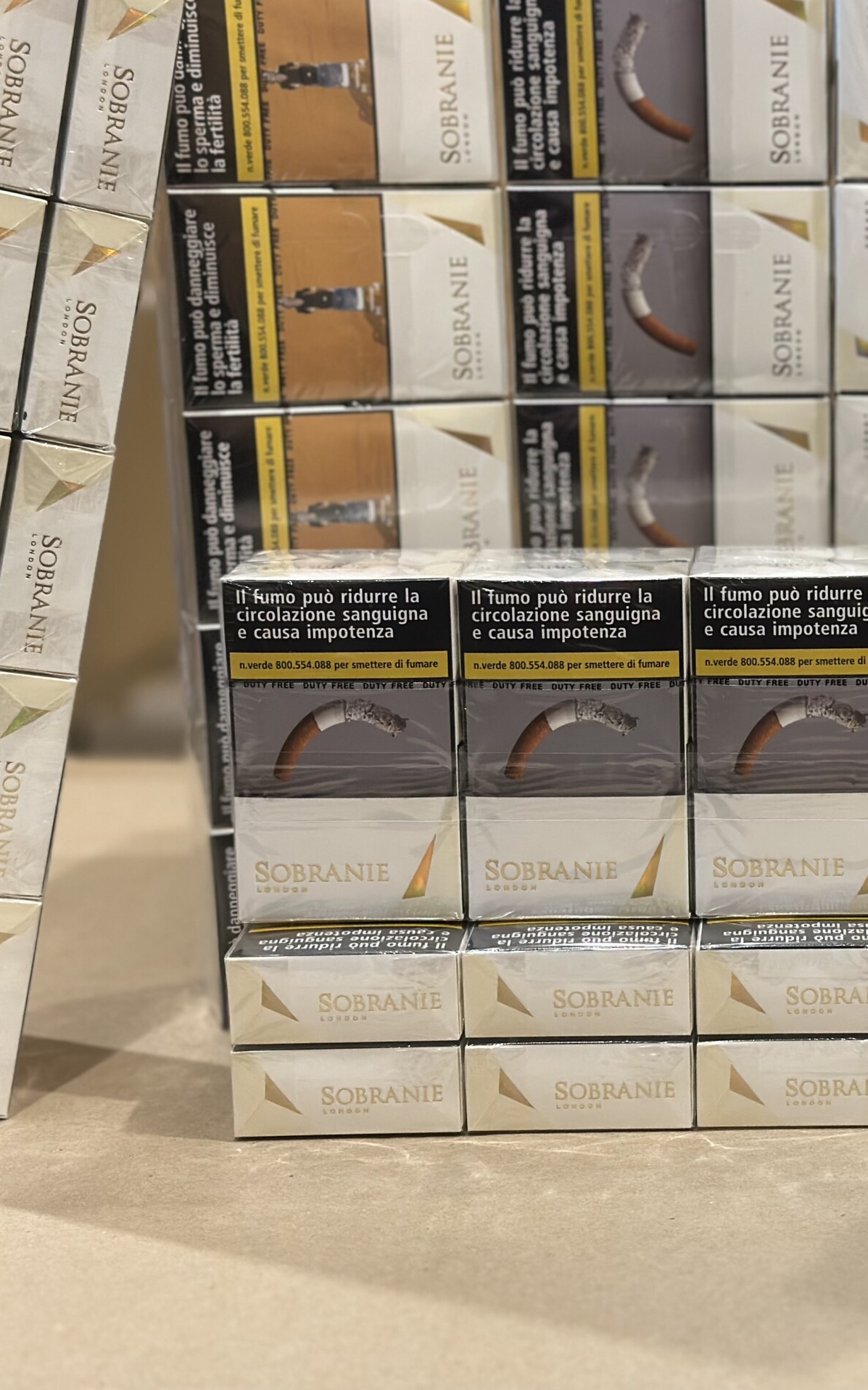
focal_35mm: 68
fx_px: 2574
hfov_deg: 18.7
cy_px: 694
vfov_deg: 30.2
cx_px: 838
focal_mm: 6.86
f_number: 1.78
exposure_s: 1/50
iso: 250
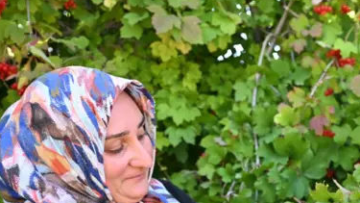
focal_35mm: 59
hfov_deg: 31.9
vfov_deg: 19.3
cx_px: 381
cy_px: 238
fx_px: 563
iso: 640
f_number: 2.8
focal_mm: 24
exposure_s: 1/640
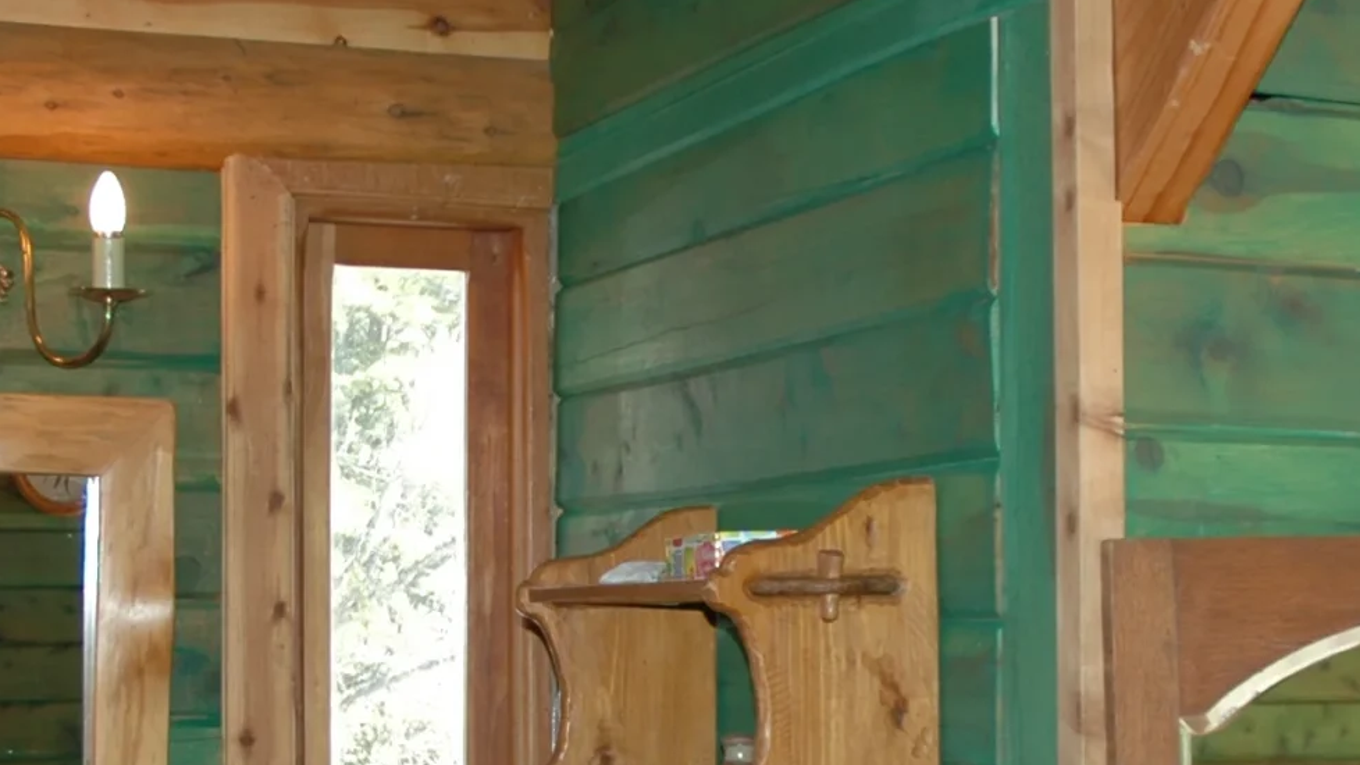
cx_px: 743
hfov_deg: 28.6
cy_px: 683
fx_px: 2668
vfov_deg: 16.1
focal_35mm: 74
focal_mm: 18
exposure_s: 1/60
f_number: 3.5
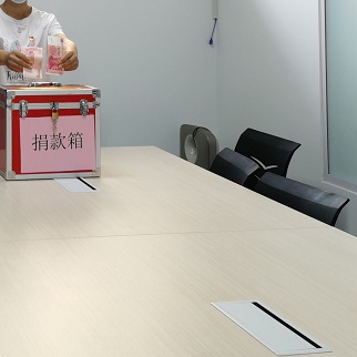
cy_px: -24
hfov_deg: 21.9
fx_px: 863
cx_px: -49
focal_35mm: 74
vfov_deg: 22.2
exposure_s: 1/100
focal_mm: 5.56
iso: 100
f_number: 1.6
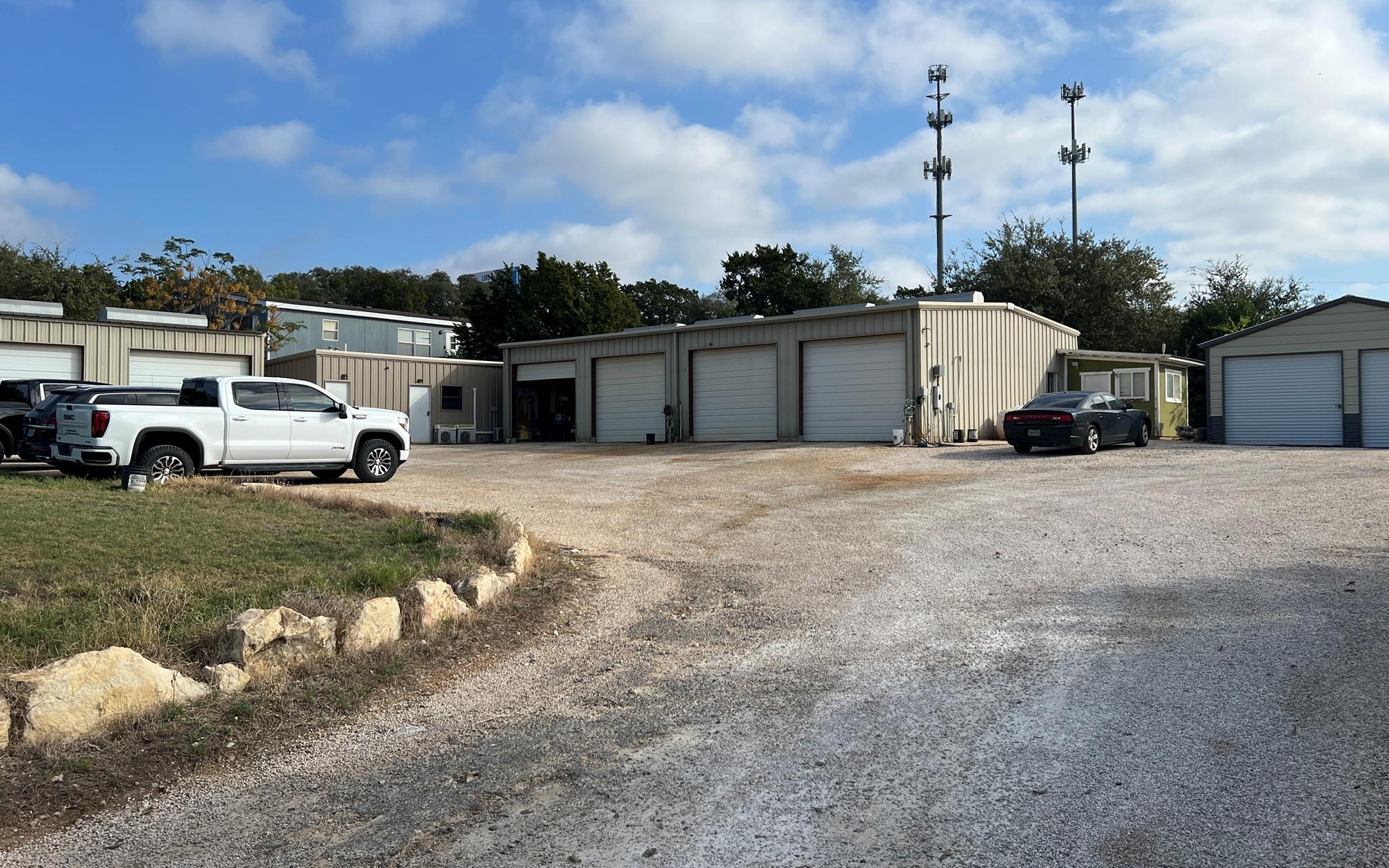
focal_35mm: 28
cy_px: 406
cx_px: 700
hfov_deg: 66.5
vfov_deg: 44.5
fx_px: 1060
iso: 50
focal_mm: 5.7
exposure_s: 1/5587
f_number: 1.5
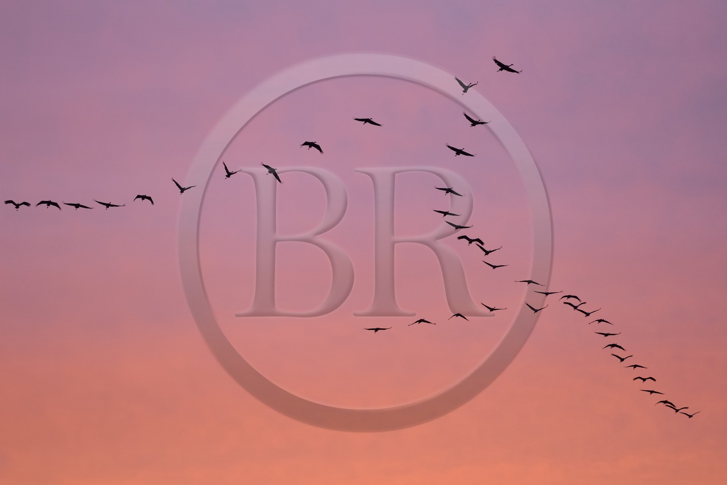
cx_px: 364
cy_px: 242
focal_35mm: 200
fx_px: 4038
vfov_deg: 6.9
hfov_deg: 10.3
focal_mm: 200
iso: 800
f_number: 4
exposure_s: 1/500
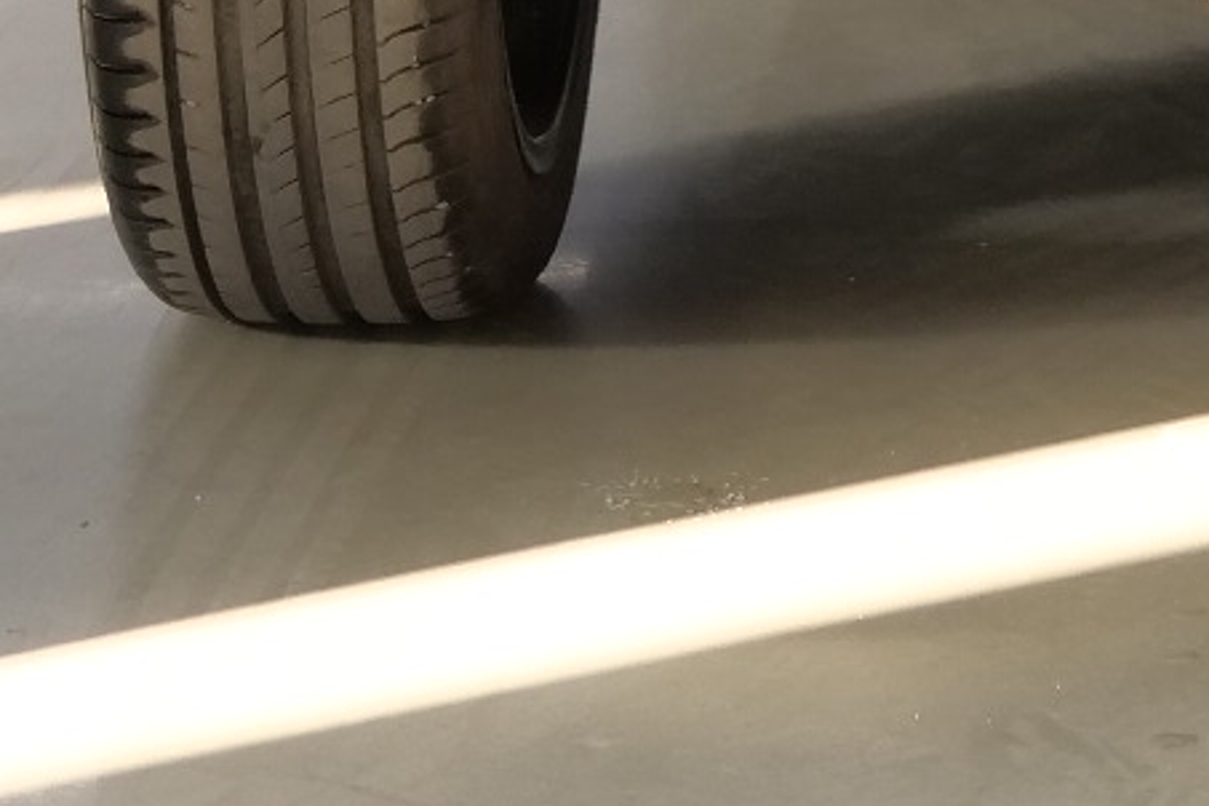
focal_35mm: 241
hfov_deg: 8.4
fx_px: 8093
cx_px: 1729
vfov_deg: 5.4
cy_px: -1364
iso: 400
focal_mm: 20
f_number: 4.1
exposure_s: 1/40
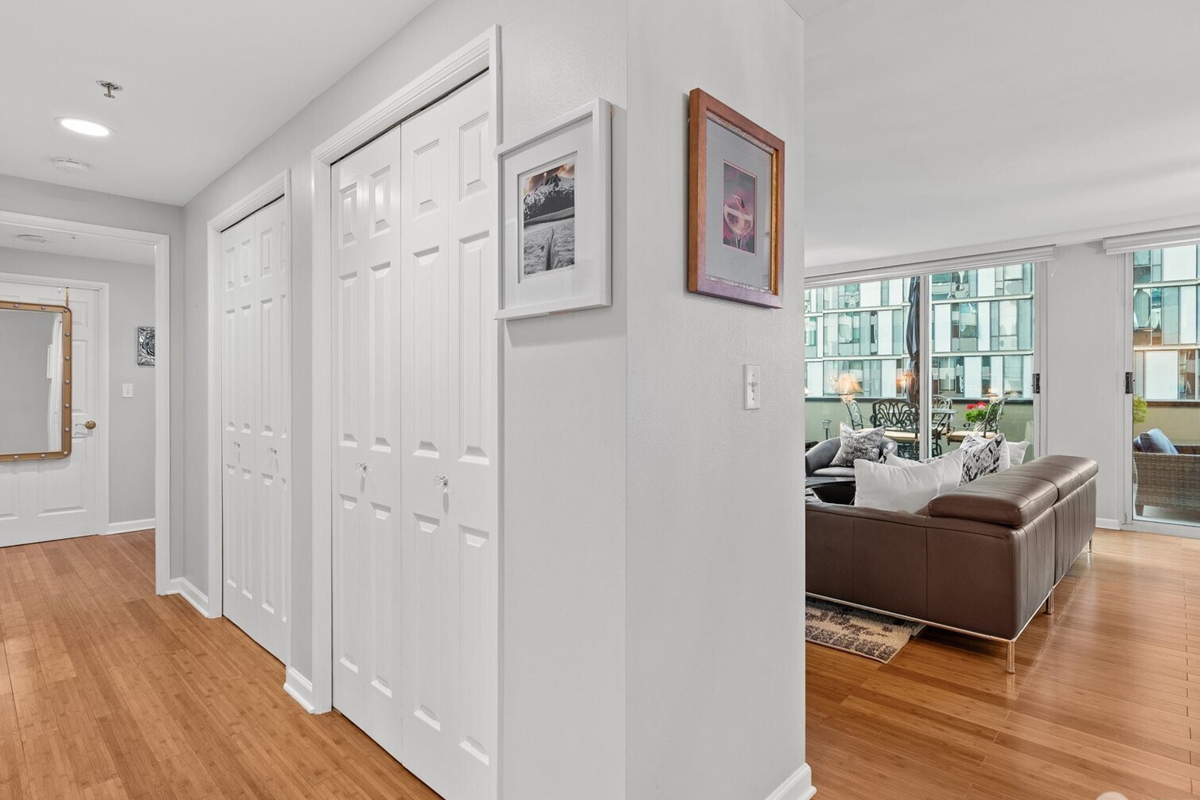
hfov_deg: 90.0
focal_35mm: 18
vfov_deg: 67.4
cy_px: 392
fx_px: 600
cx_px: 611
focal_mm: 16
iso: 200
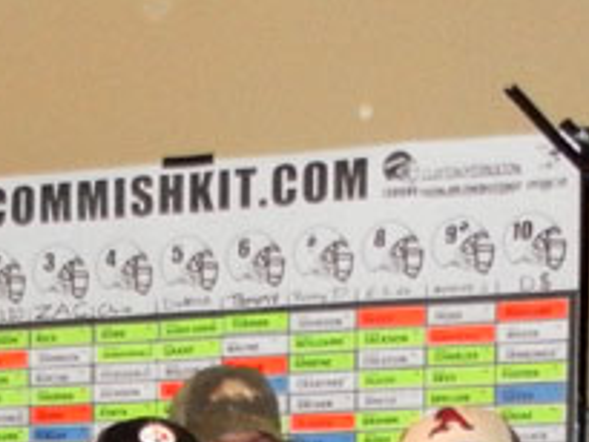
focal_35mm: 123
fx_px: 2094
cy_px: 828
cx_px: -80
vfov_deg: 11.1
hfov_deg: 15.5
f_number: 3.2
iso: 320
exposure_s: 1/30
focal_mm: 4.9
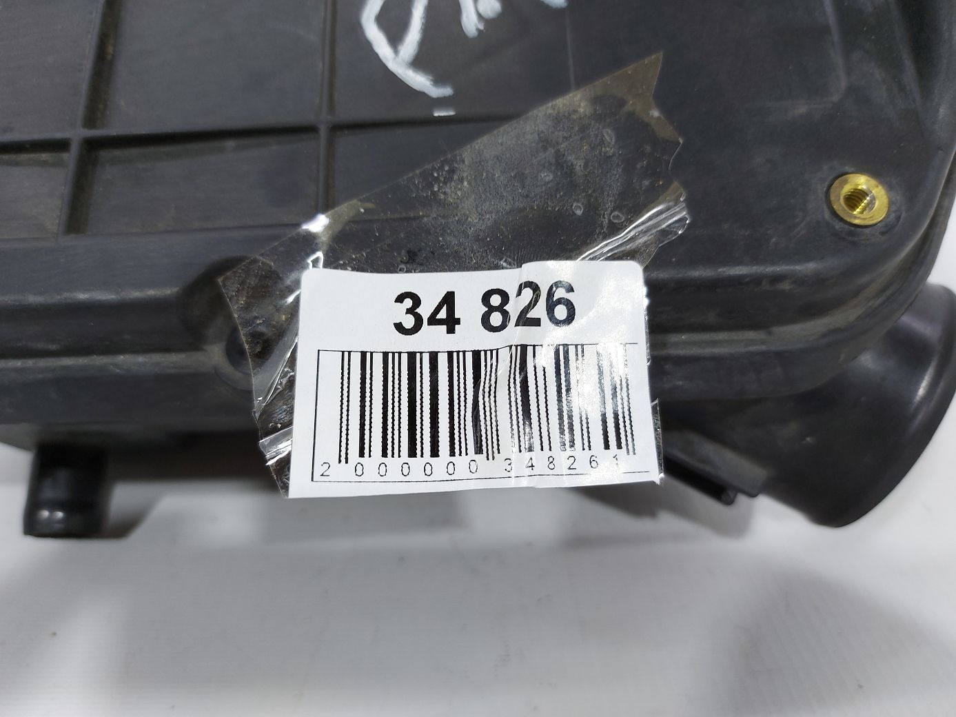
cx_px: 478
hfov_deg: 71.6
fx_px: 663
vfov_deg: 56.8
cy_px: 358
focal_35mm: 24
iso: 50
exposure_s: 1/50
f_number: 1.8
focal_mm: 5.23
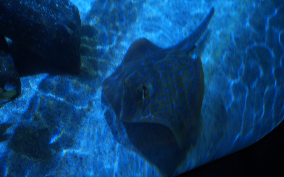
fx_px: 486
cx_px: 142
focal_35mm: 63
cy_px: 82
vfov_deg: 20.7
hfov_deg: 32.6
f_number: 2.8
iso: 4000
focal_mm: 60.8
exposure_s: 1/400
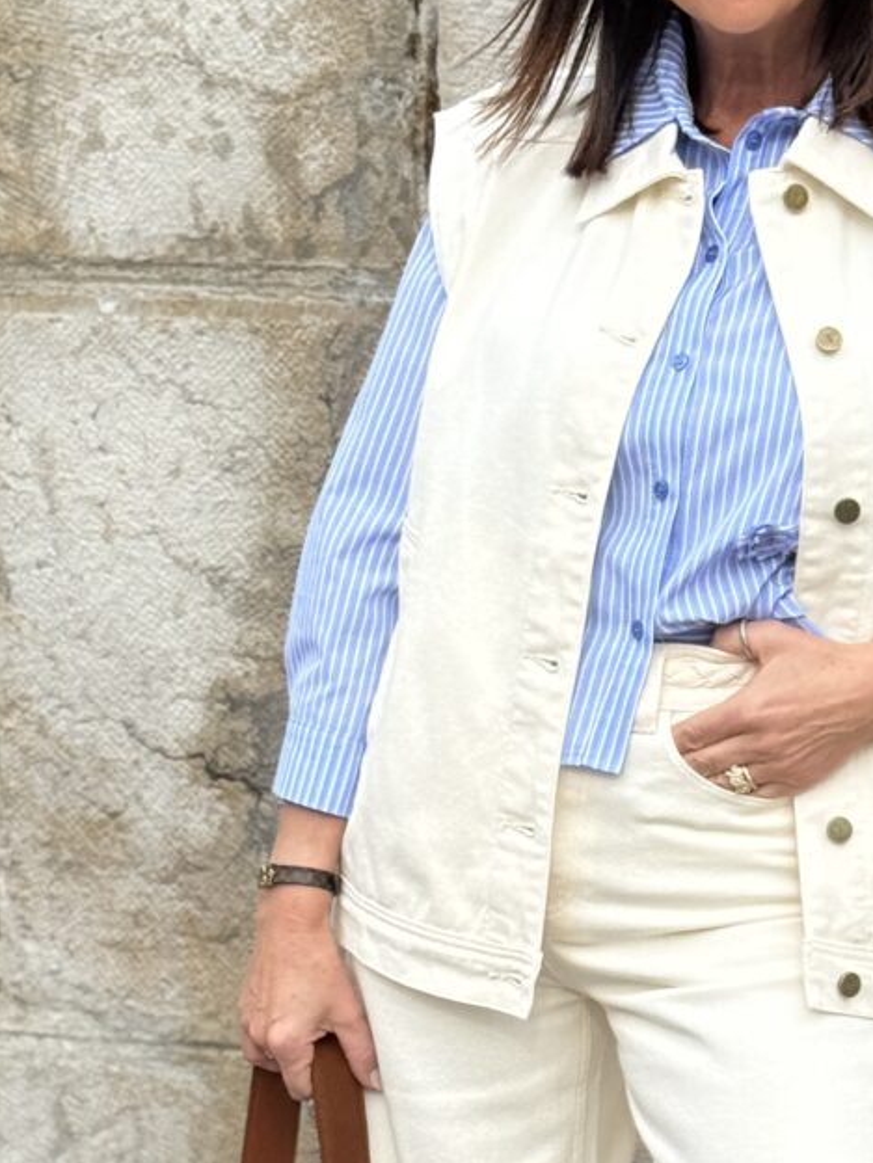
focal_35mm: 118
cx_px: 590
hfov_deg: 12.5
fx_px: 3967
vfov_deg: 16.5
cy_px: 971
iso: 80
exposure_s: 1/2415
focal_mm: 6.76
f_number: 1.78
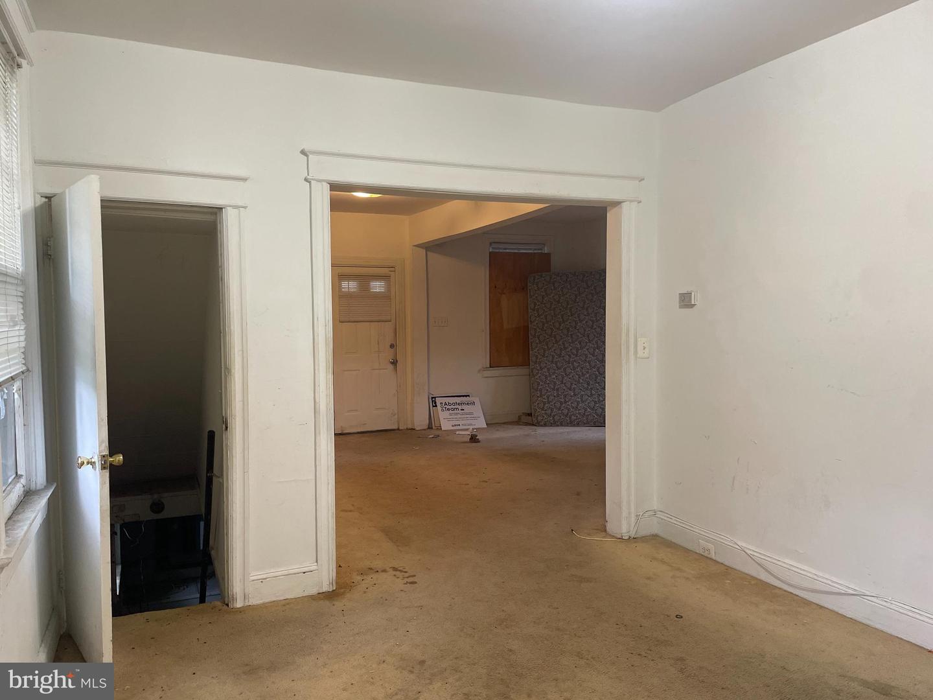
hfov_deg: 67.3
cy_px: 350
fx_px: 701
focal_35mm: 26
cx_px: 466
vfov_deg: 53.1
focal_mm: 4.2
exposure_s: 1/60
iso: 200
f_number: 1.6
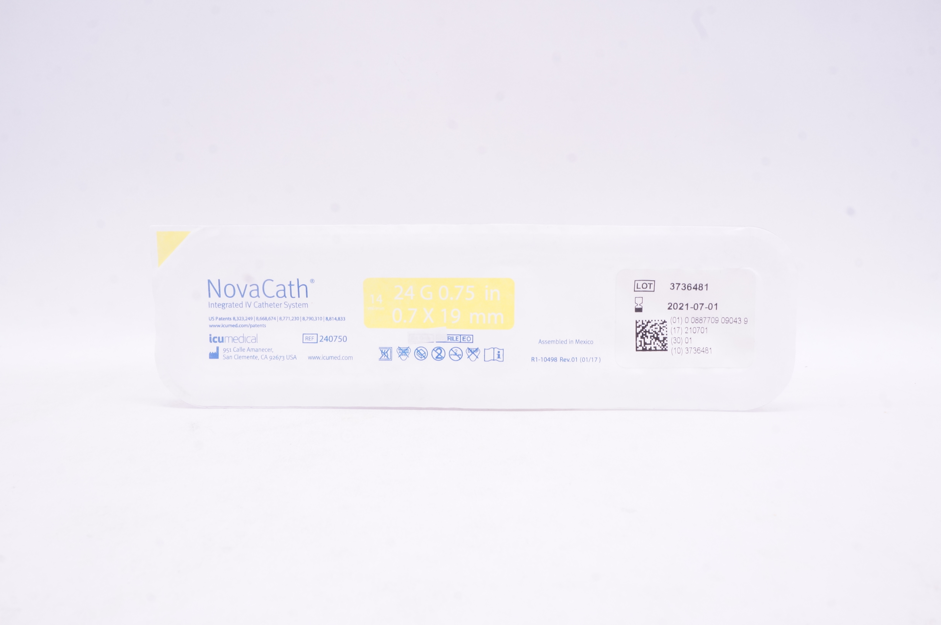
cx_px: 470
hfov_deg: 62.0
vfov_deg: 43.5
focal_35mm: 30
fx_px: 783
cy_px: 312
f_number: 16
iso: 800
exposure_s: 1/15
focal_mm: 20
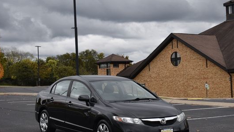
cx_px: 138
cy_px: 64
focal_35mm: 72
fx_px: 447
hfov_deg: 29.3
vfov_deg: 16.8
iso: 280
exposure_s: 1/250
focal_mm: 38
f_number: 5.6
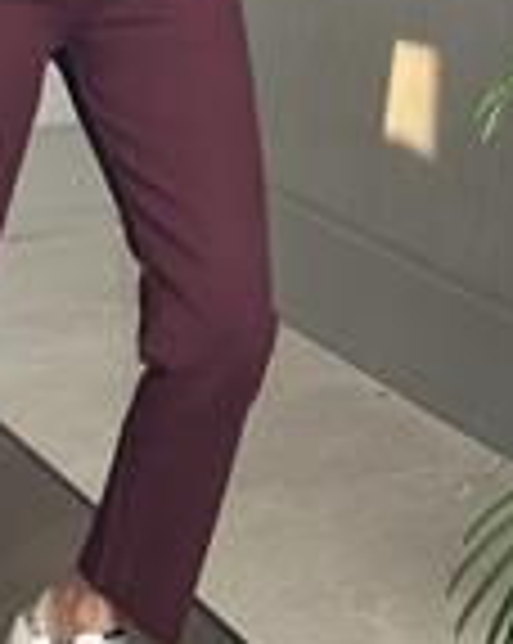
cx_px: 22
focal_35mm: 166
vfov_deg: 11.5
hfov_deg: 9.2
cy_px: -9
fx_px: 3157
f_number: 1.78
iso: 160
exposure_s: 1/60
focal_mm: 6.86
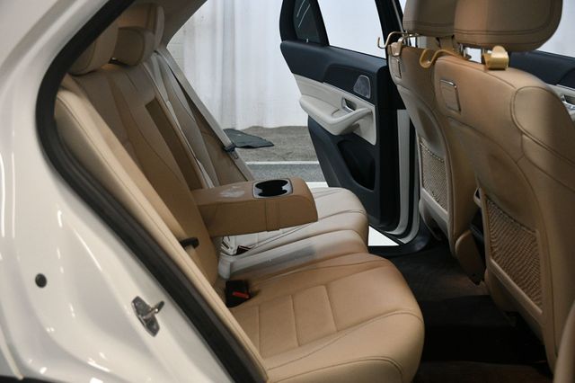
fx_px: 639
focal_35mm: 40
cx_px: 288
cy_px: 192
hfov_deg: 48.5
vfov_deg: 33.4
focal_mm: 27
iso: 1600
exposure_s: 1/125
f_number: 4
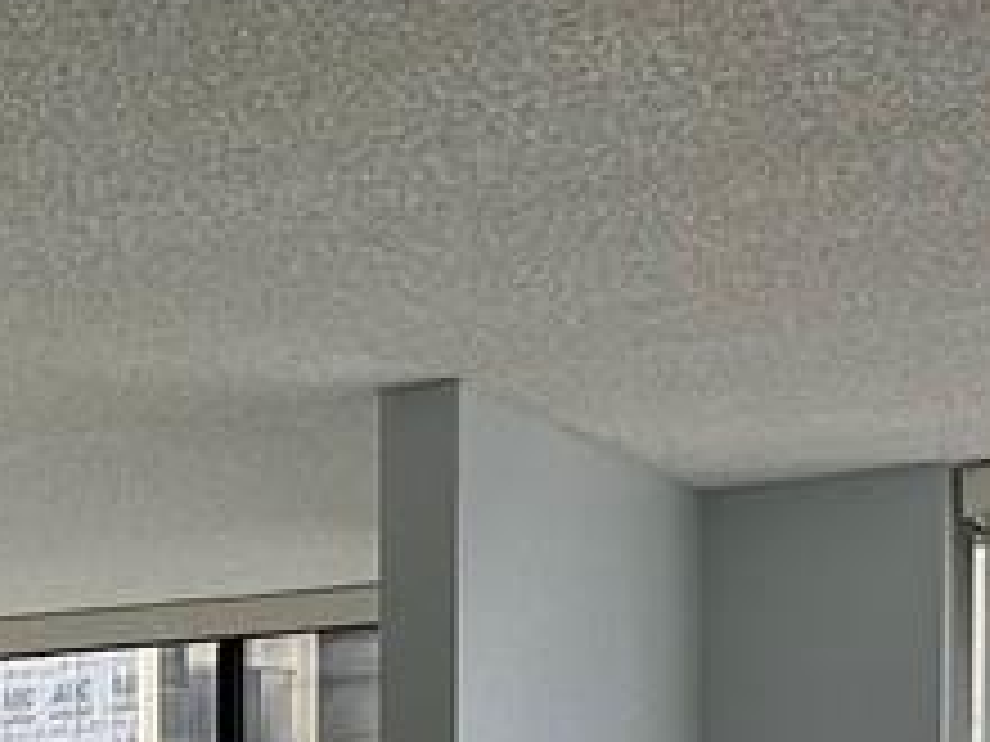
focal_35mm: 102
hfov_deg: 17.5
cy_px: 1187
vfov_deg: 13.5
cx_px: -459
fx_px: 2917
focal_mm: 2.22
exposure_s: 1/248
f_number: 2.2
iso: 40
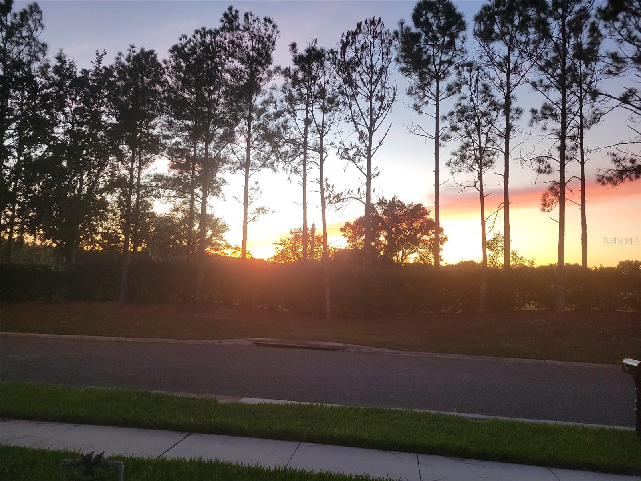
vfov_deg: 53.1
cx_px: 320
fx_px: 481
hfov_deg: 67.3
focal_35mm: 26
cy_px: 240
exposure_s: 1/120
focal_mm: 5.4
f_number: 1.8
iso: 200
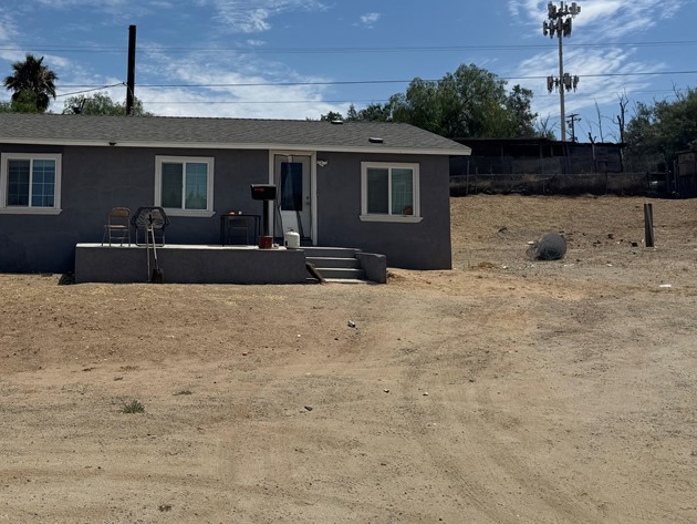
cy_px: 154
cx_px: 148
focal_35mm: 39
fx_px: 786
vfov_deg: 36.3
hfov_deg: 45.6
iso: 80
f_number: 1.78
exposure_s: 1/9009
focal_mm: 6.76
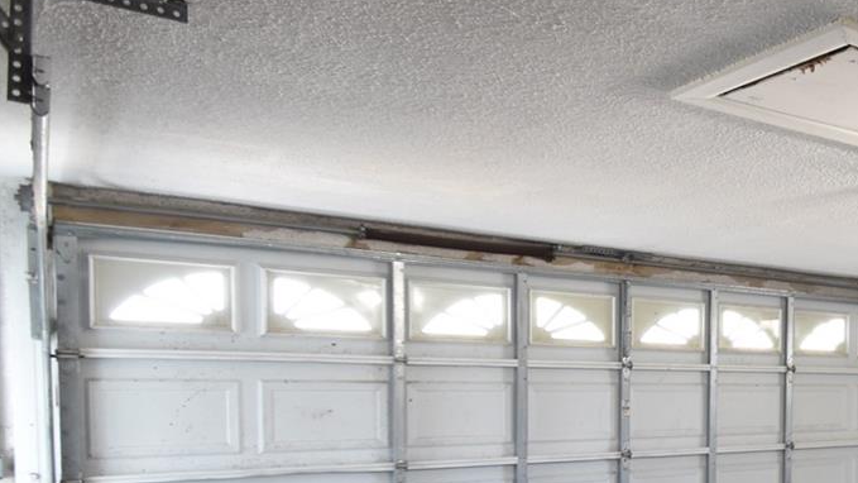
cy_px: 415
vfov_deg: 30.8
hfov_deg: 43.1
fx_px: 842
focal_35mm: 37
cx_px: 927
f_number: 3.5
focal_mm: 10
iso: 800
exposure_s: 1/30
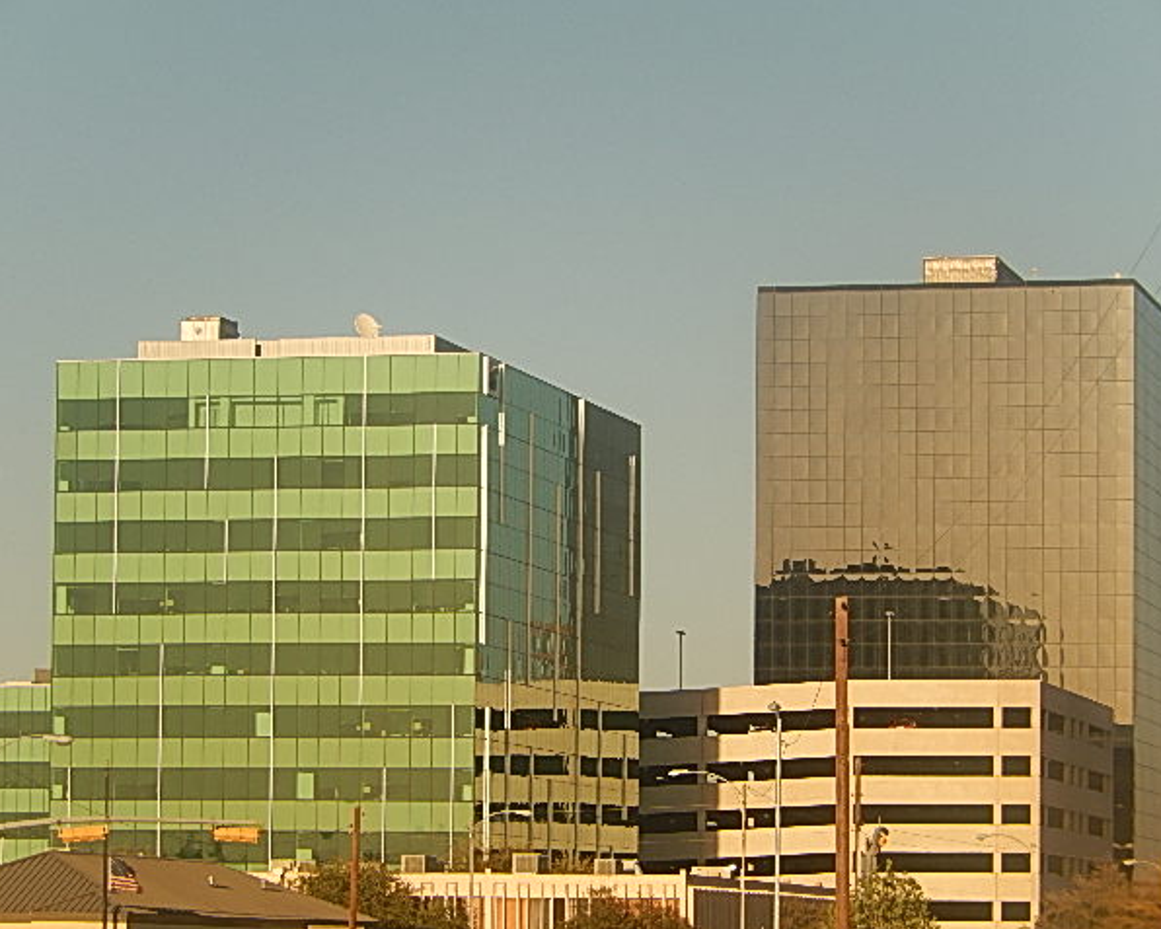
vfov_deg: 10.0
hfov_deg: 12.5
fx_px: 5292
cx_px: 561
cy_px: 465
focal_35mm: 154
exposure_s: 1/640
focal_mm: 26.4
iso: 125
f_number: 5.6
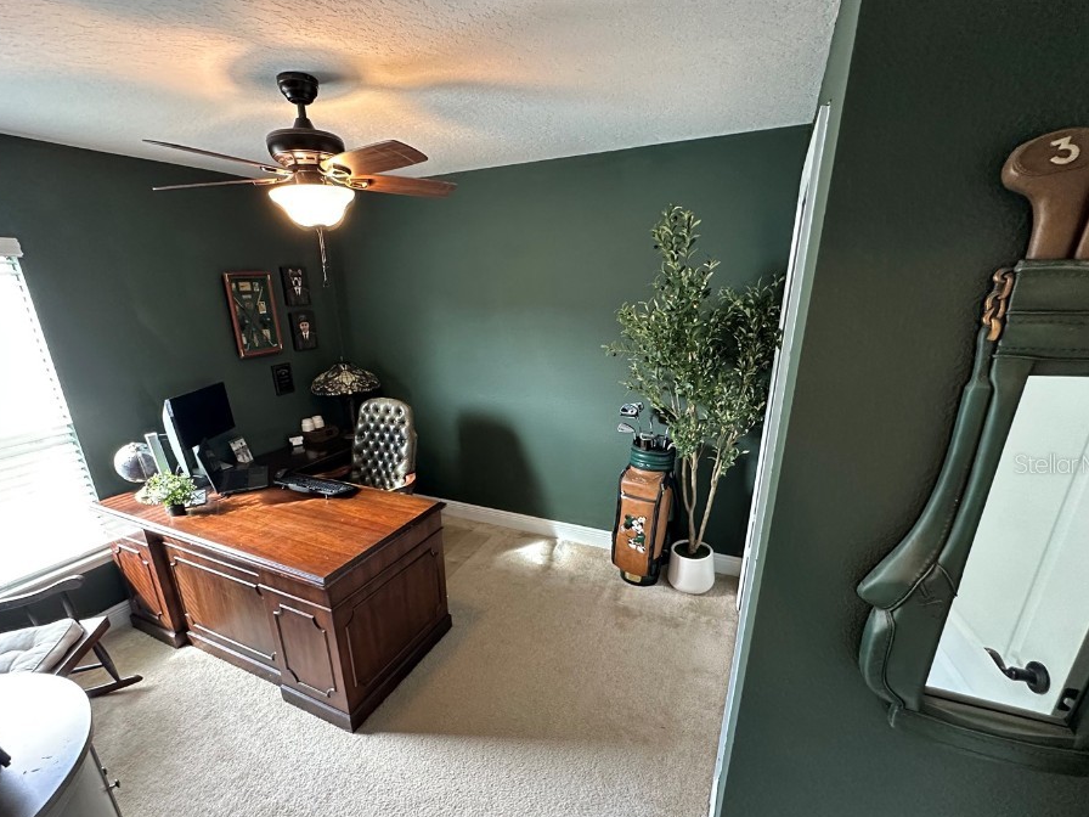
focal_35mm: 16
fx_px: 503
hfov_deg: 94.4
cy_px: 463
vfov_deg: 77.7
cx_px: 507
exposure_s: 1/60
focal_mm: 2.22
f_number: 2.2
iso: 640
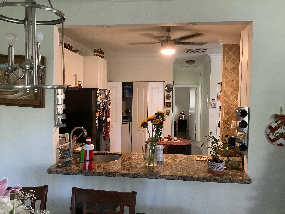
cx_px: 142
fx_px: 255
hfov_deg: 58.4
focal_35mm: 31
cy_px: 107
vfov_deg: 45.4
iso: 400
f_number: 2.4
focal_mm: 3.3
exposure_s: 1/30
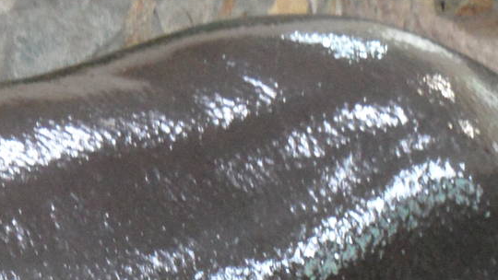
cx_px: -151
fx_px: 4266
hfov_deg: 6.6
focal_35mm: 323
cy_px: 458
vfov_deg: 3.7
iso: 400
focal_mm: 16.3
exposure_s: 1/6
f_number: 4.4
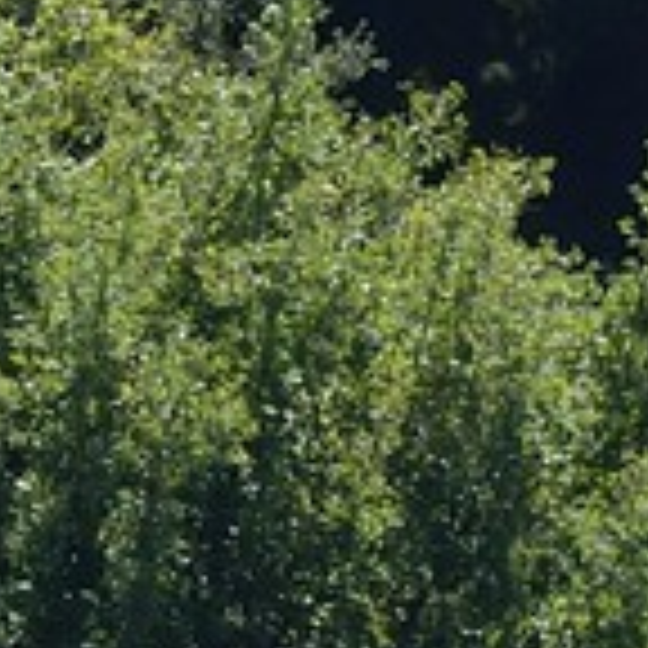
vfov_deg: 0.9
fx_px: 40070
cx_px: -2367
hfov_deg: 0.9
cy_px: -432
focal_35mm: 1892
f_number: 6.3
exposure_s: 1/1000
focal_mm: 200
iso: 800
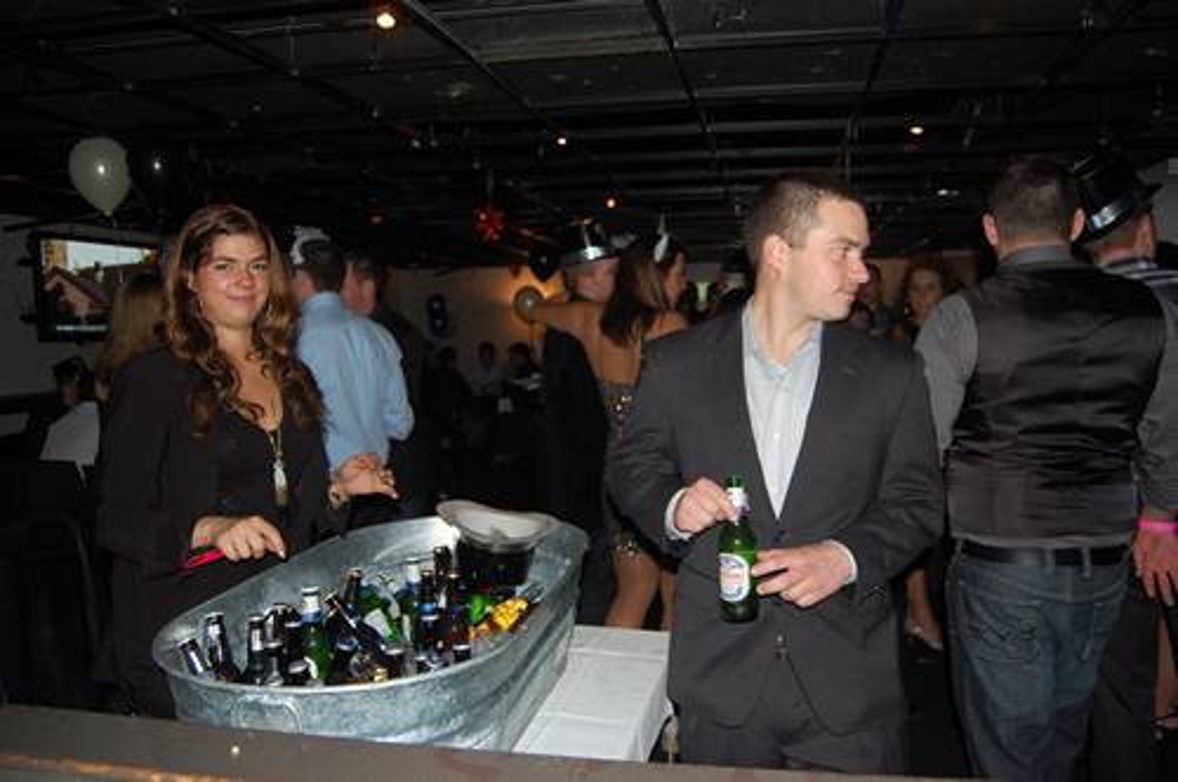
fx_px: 882
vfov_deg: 47.8
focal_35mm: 27
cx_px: 589
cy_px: 391
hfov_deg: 67.4
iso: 400
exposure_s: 1/60
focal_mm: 18
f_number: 3.5
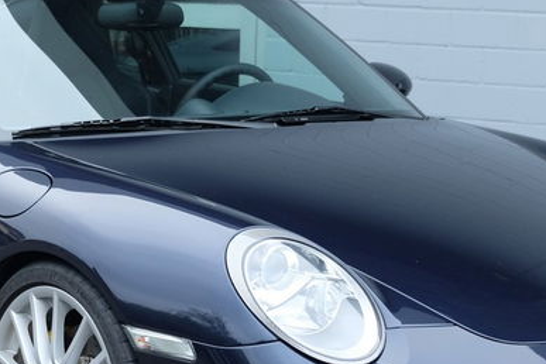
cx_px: 236
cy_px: 185
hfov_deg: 17.2
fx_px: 1805
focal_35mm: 119
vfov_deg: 11.5
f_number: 3.6
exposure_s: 1/90
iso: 200
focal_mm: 30.2
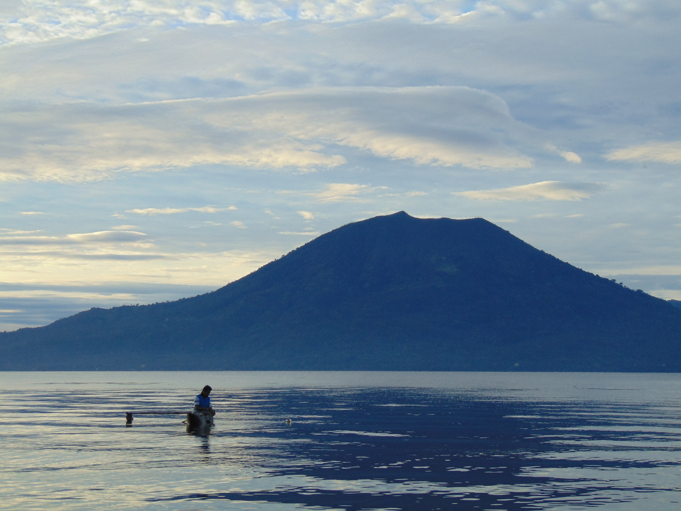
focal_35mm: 72
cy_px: 259
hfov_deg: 27.0
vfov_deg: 20.4
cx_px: 343
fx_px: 1417
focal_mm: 12.8
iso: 80
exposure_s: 1/320
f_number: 3.7
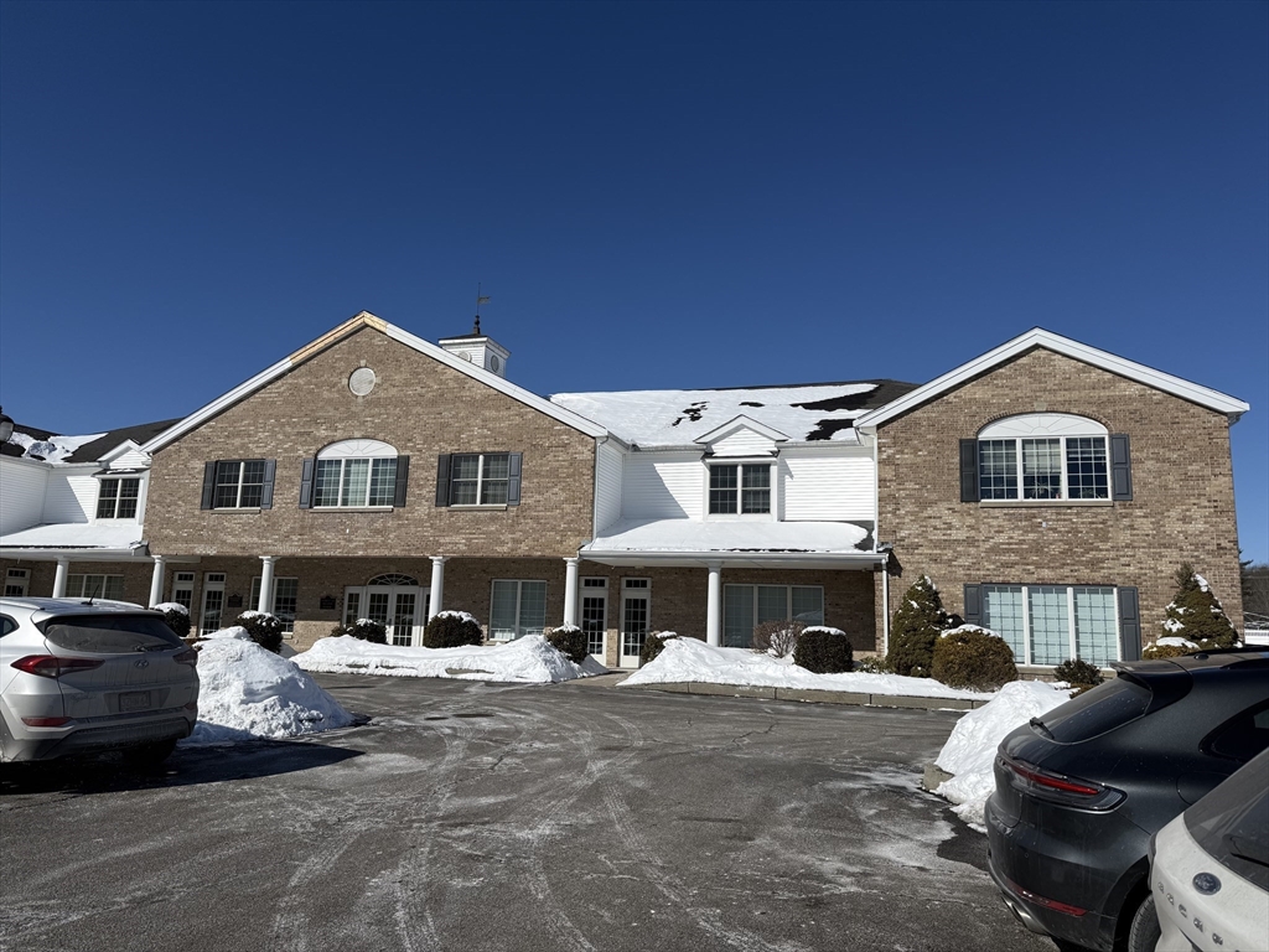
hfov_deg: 71.6
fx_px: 880
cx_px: 634
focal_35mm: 24
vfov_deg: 56.8
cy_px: 476
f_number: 1.78
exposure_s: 1/11905
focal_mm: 6.76
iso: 80
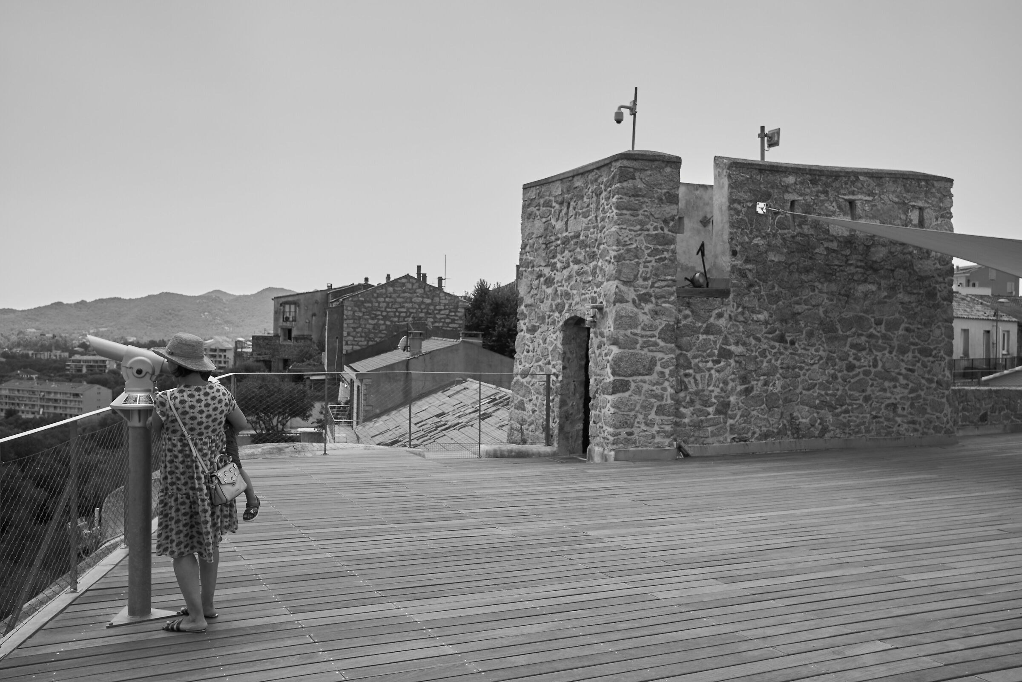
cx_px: 511
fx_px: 994
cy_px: 341
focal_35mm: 35
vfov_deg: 37.9
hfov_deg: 54.4
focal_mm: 23
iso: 200
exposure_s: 1/170
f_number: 8
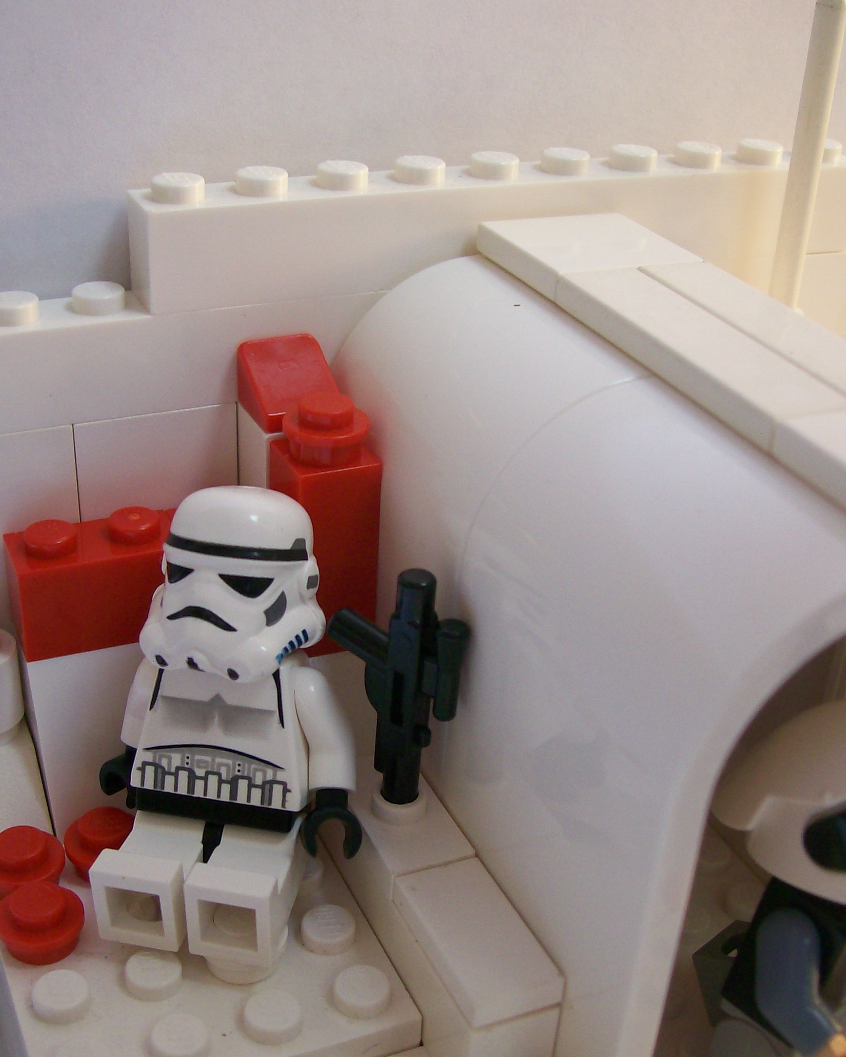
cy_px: 633
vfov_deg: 41.0
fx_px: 1408
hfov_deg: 33.4
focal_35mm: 45
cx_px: 365
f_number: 2.7
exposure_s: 1/71.7
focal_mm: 6
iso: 80
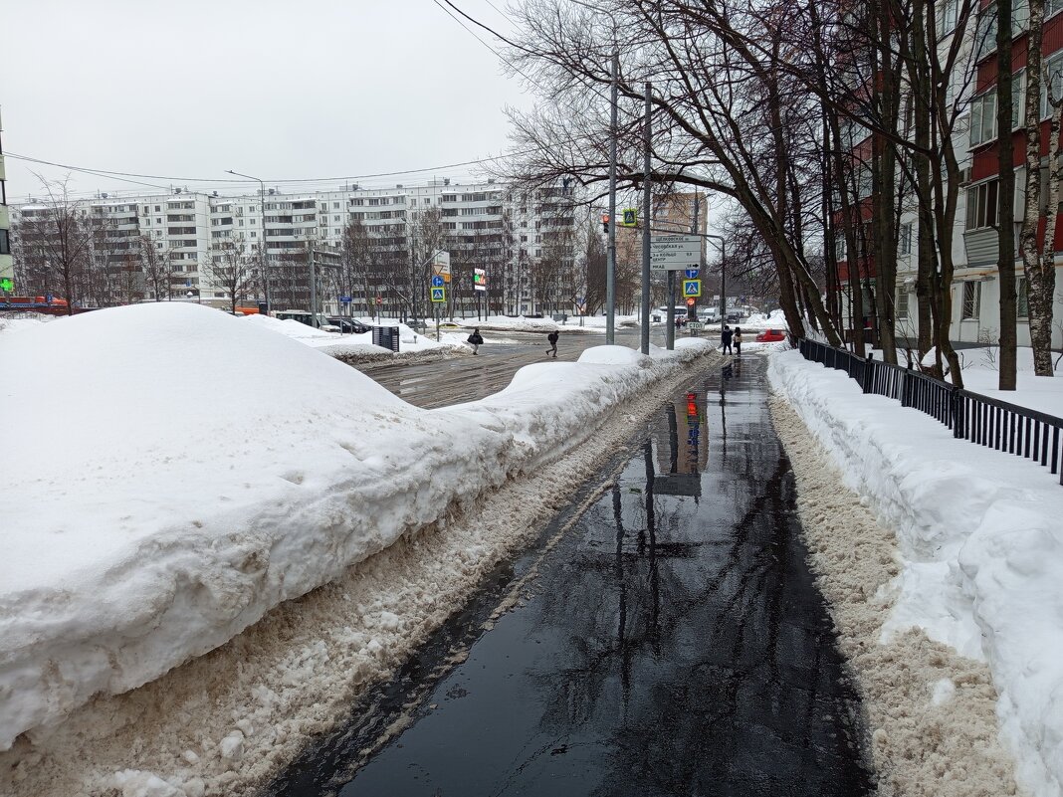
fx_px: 737
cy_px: 398
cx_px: 532
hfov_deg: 71.6
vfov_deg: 56.8
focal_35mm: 24
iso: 51
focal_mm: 5.24
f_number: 1.7
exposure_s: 1/170
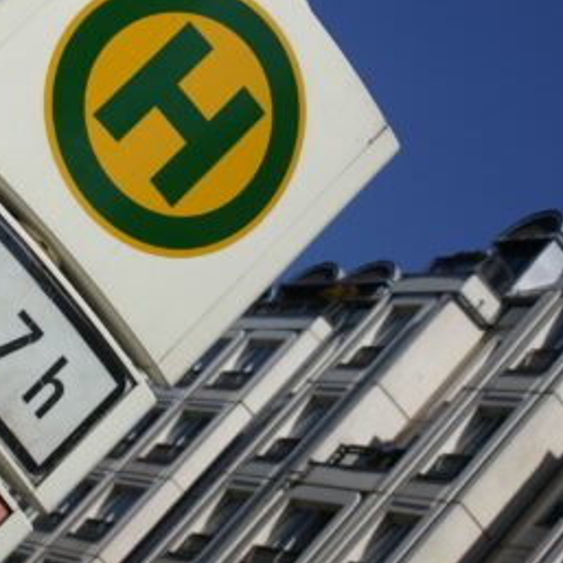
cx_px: 175
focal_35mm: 119
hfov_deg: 14.6
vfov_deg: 14.6
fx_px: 2190
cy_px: 245
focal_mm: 40
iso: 100
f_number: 9
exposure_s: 1/320
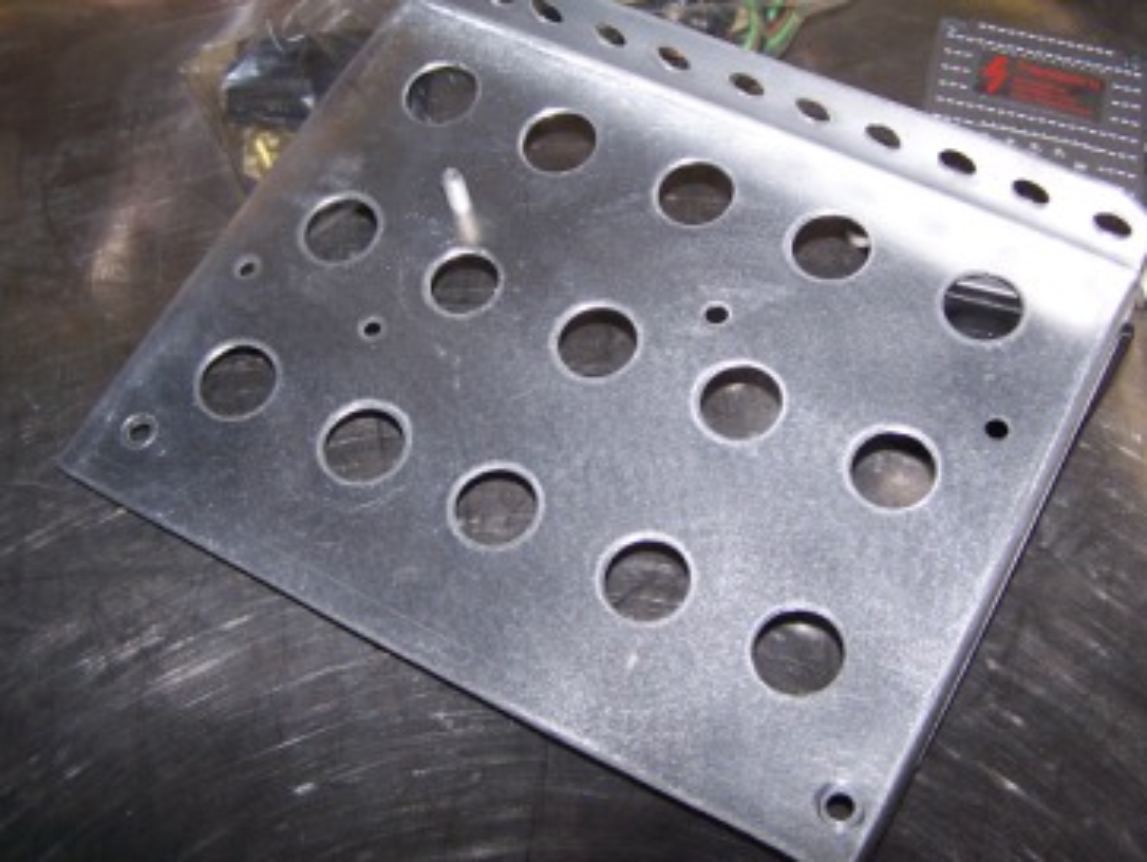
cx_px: 634
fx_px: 1558
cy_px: 380
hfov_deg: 40.4
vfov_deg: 30.9
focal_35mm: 47
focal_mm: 6.3
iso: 80
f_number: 2.8
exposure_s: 1/60
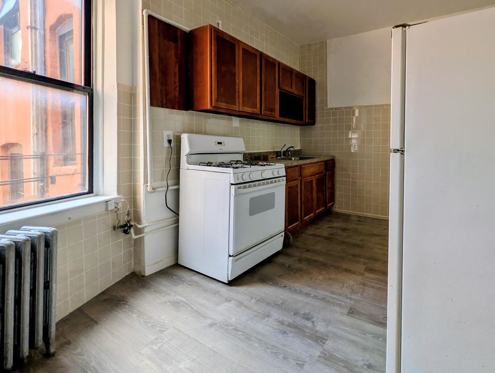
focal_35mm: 16
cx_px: 290
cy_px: 151
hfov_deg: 93.5
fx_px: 229
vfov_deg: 77.4
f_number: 1.7
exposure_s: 1/133
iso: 33
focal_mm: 2.02
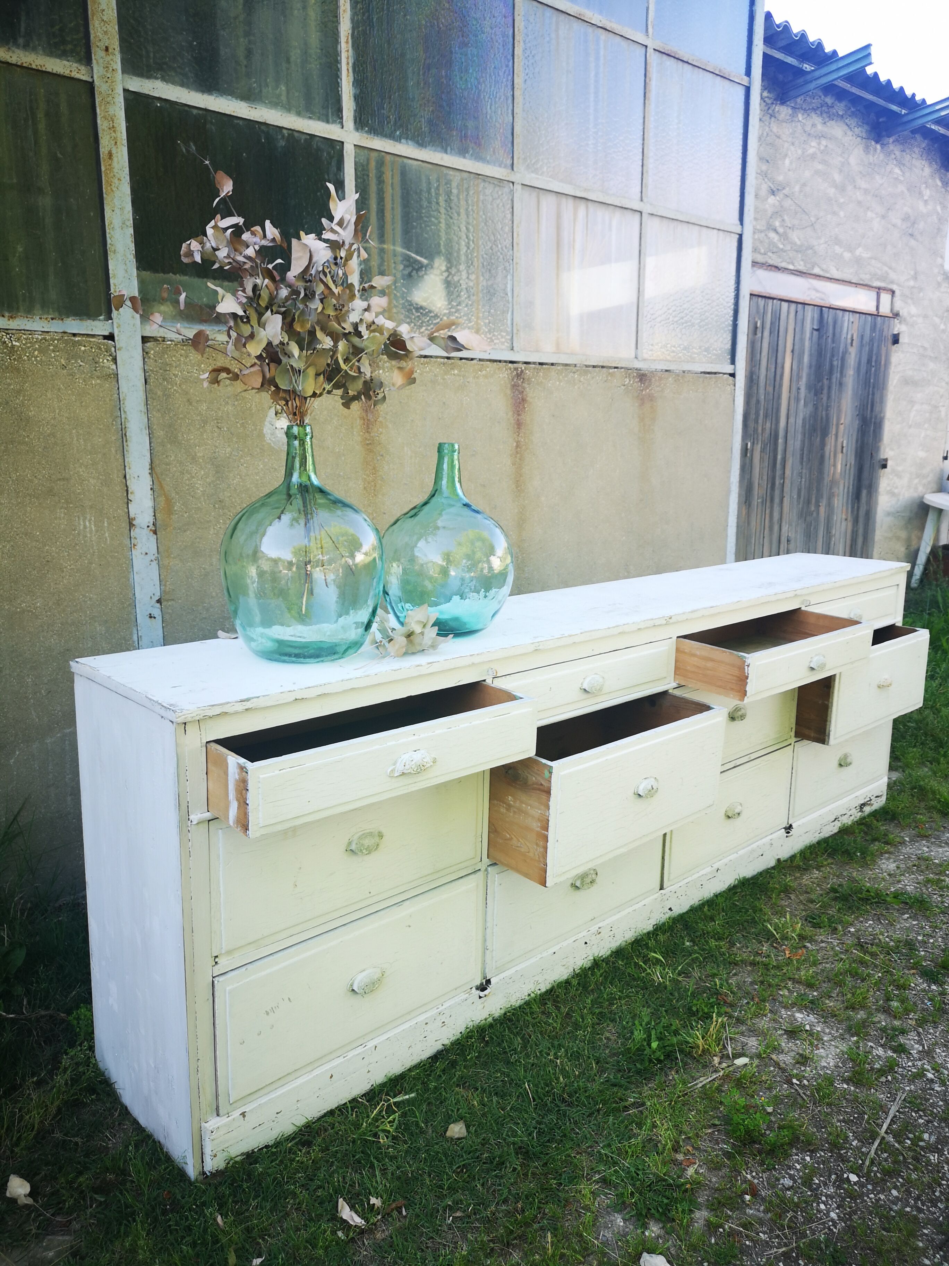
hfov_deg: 51.4
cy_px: 633
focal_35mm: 27
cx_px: 474
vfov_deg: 65.3
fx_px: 987
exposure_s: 1/124
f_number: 1.8
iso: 50
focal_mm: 3.95
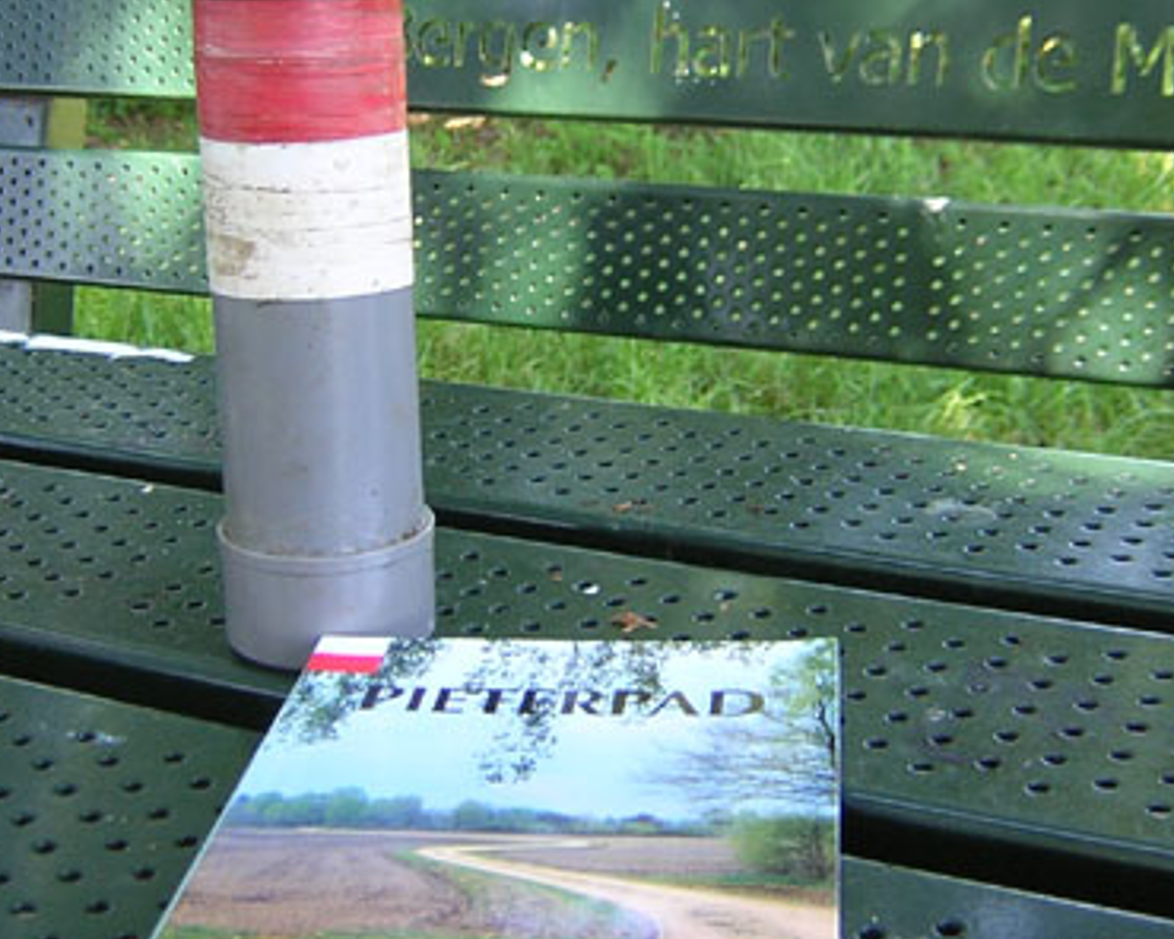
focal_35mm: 57
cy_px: 314
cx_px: 489
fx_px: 1981
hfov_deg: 32.9
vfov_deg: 26.5
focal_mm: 4.7
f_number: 2.6
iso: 100
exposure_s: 1/37.2
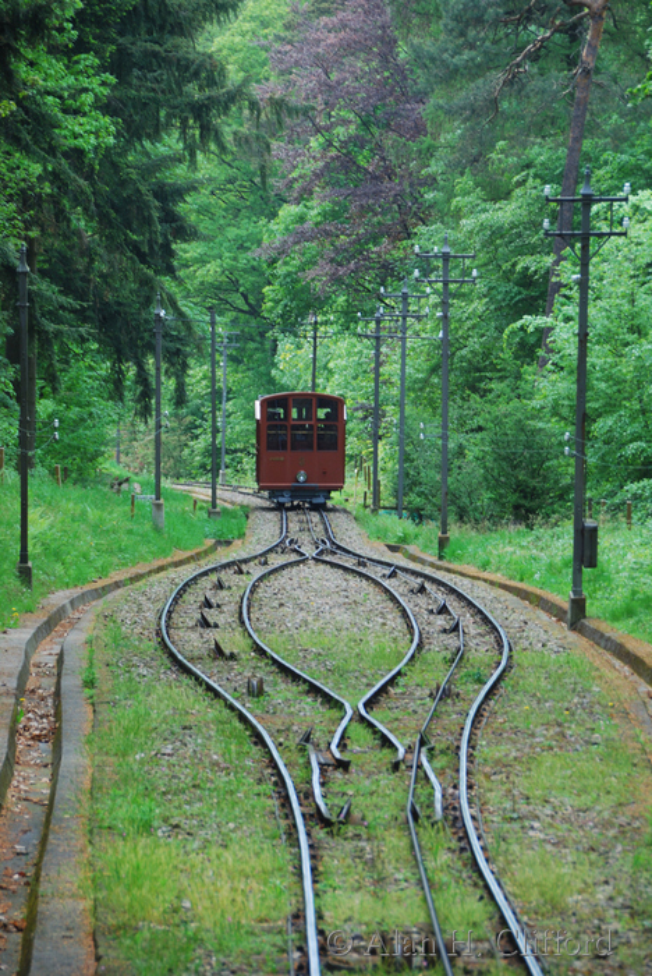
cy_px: 488
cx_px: 326
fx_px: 5490
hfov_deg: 6.8
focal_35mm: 202
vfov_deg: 10.2
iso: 100
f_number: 5.6
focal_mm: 135
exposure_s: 1/40
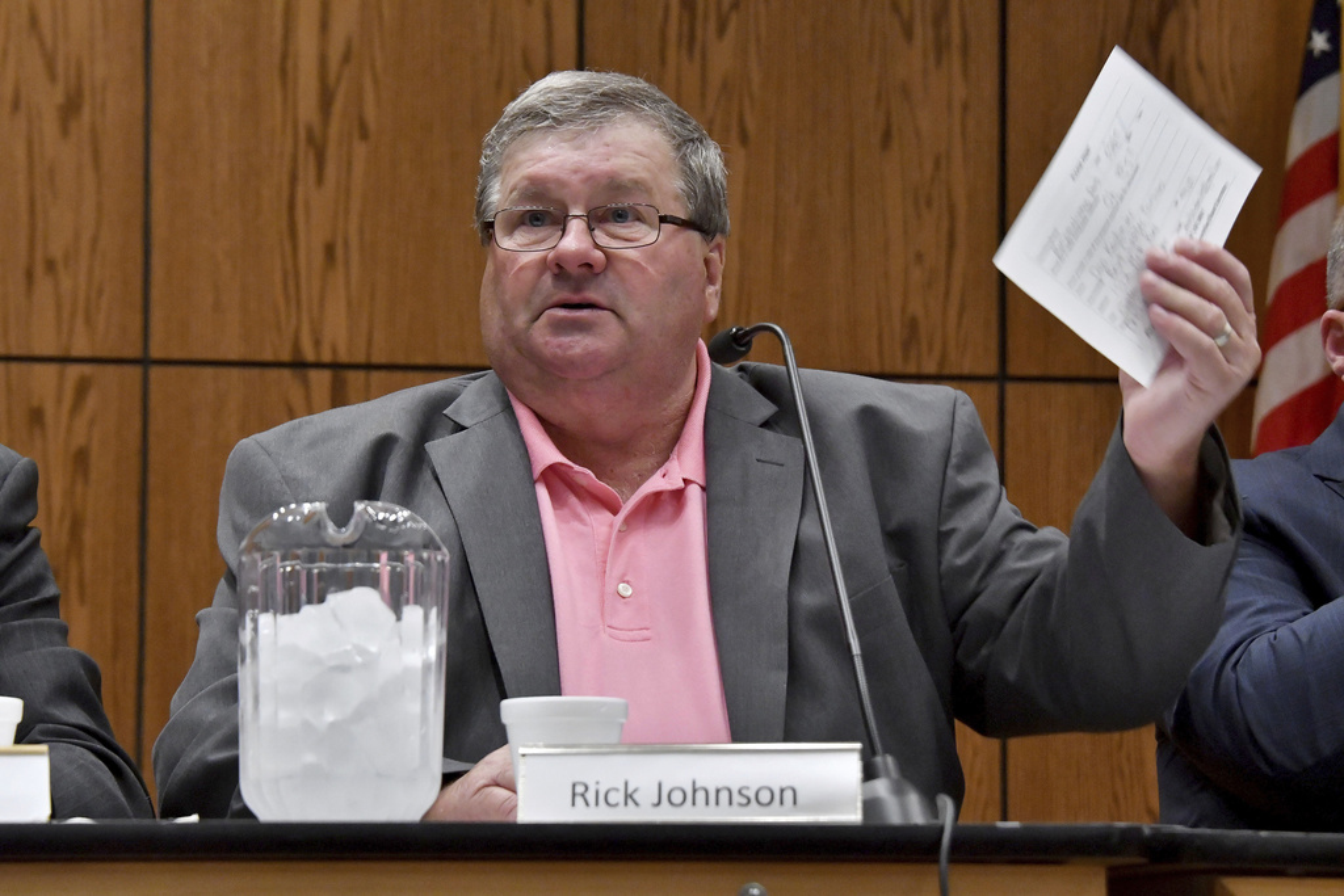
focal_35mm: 138
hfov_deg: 14.9
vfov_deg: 9.9
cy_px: 448
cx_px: 672
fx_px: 5152
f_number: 6.3
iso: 3200
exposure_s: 1/40
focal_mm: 92
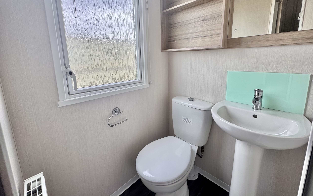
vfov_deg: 74.2
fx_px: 128
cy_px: 82
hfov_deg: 101.5
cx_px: 158
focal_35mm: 15
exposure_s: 1/99
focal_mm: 2.22
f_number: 2.2
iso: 125
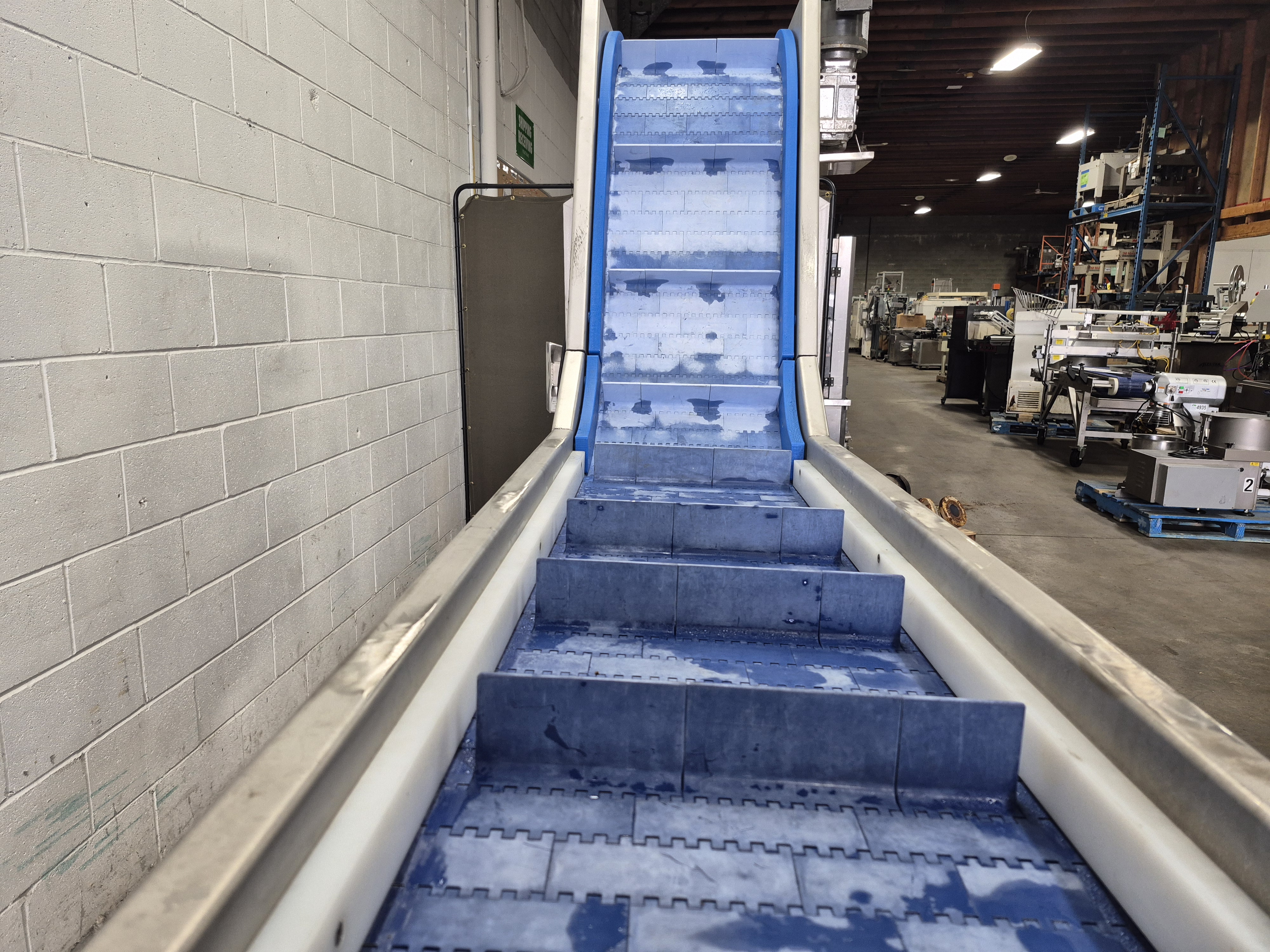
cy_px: 476
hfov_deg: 73.9
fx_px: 844
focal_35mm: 23
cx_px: 635
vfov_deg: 58.9
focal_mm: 5.4
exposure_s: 1/120
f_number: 1.8
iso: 200
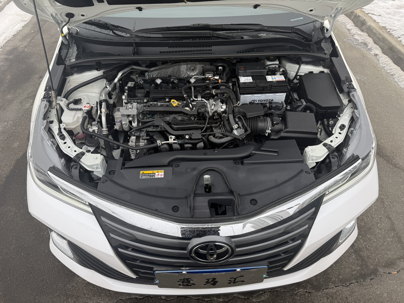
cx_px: 202
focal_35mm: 24
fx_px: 280
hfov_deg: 71.6
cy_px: 152
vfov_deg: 56.8
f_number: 1.78
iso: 80
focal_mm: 6.76
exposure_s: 1/878
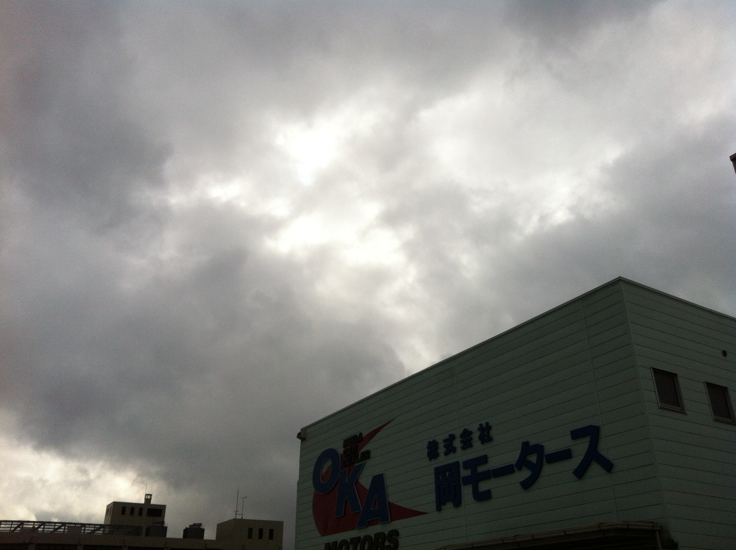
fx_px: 743
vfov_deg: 40.6
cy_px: 275
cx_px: 368
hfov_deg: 52.7
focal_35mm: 35
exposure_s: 1/5027
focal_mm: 3.85
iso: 80
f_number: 2.8
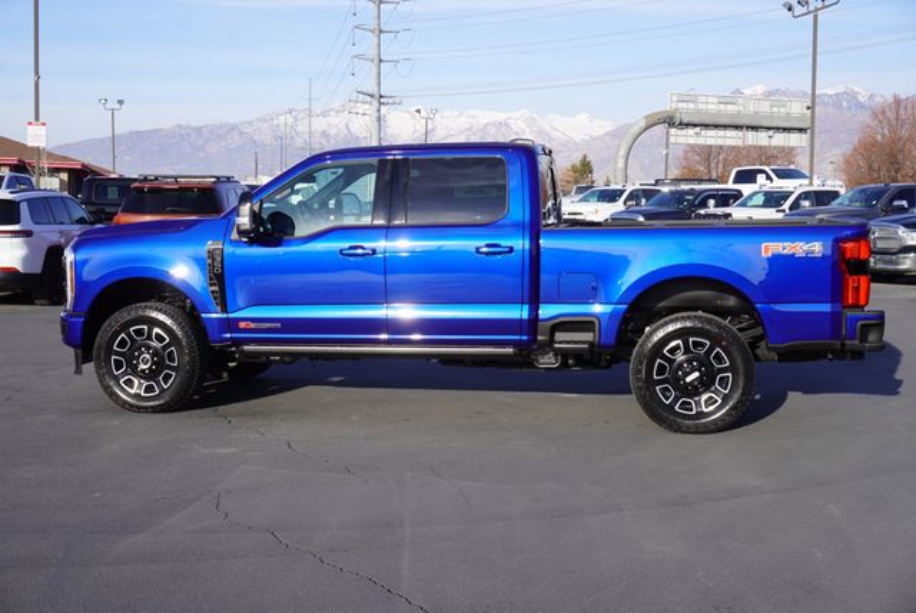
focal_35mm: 42
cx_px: 458
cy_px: 306
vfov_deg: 32.0
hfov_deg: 46.4
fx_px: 1070
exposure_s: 1/125
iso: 100
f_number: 9
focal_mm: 28
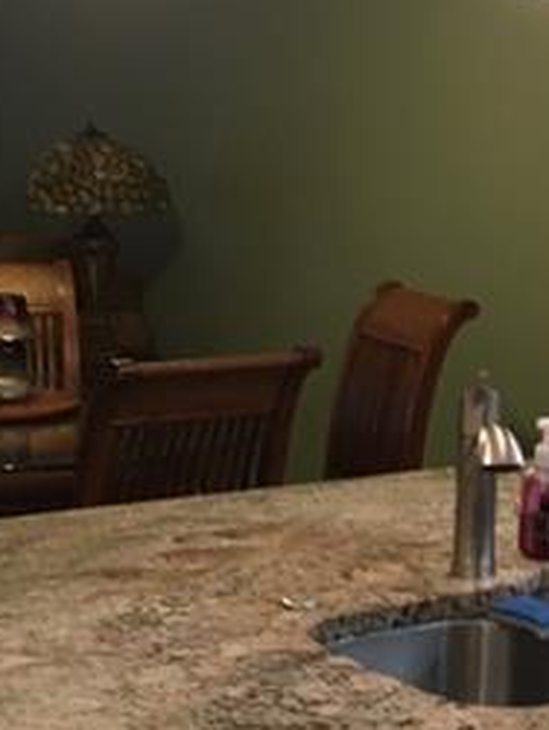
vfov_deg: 21.9
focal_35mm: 89
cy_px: 456
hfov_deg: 16.3
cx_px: 540
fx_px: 1879
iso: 100
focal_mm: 4.15
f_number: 2.2
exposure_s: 1/30
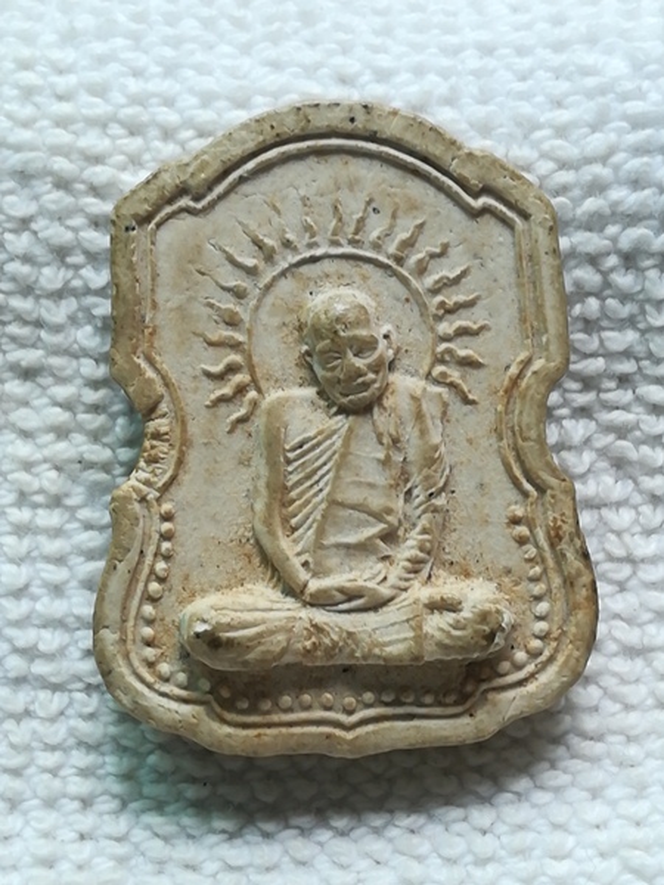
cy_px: 442
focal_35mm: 78
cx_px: 332
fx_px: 1995
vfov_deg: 25.0
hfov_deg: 18.9
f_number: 2.2
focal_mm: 3.83
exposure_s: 1/33.3
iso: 200
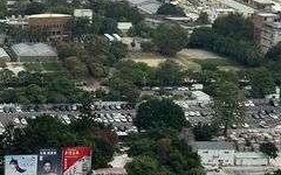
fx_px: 973
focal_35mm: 127
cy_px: 35
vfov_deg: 10.3
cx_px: -4
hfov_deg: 16.1
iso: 64
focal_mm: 6.86
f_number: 1.78
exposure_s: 1/5556
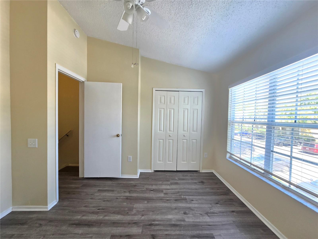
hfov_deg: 106.2
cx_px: 159
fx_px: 119
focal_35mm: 13
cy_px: 120
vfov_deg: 89.9
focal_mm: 2.2
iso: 200
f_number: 2.2
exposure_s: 1/100
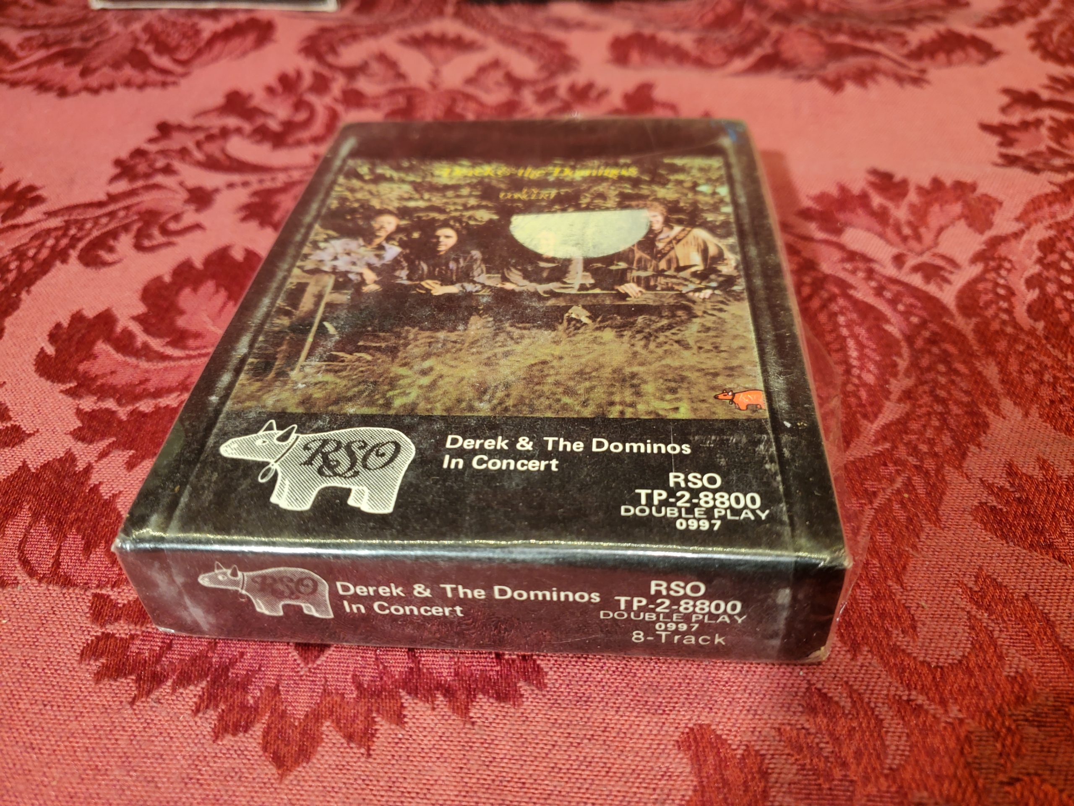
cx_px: 537
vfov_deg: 53.1
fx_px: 807
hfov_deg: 67.3
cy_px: 403
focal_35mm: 26
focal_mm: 4.3
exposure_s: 1/120
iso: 100
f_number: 1.5
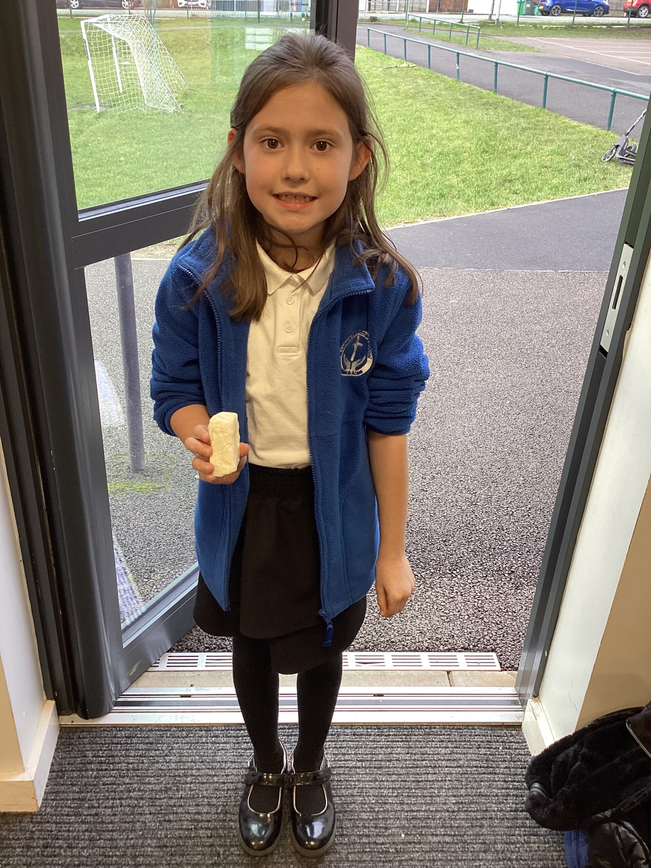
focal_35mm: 31
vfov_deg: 58.4
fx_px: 777
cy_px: 434
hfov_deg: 45.4
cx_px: 326
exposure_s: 1/50
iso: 80
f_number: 2.4
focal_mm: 3.3
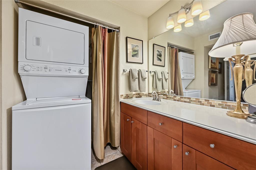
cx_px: 128
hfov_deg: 104.3
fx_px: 99
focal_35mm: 14
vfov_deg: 81.1
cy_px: 85
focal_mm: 14
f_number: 8
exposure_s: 1/10
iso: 800
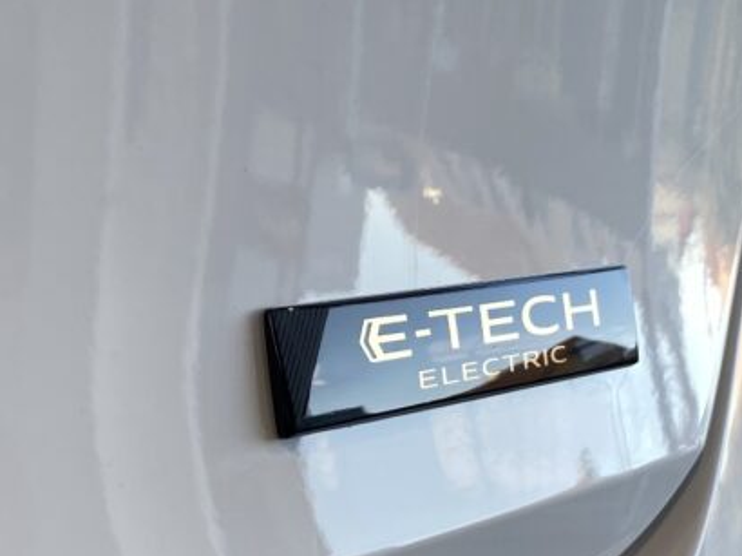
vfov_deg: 22.4
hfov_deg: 29.8
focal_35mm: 65
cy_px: 389
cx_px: 404
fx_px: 1392
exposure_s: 1/100
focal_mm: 4.25
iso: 32
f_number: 1.8
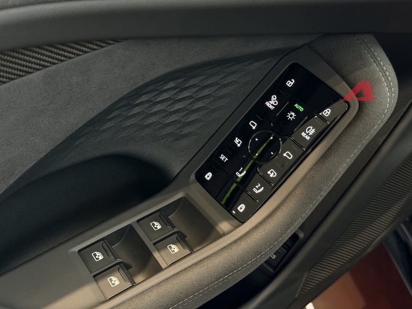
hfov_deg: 39.7
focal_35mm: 48
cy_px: 154
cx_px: 206
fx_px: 571
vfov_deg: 30.3
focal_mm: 6.76
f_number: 1.78
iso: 160
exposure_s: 1/60
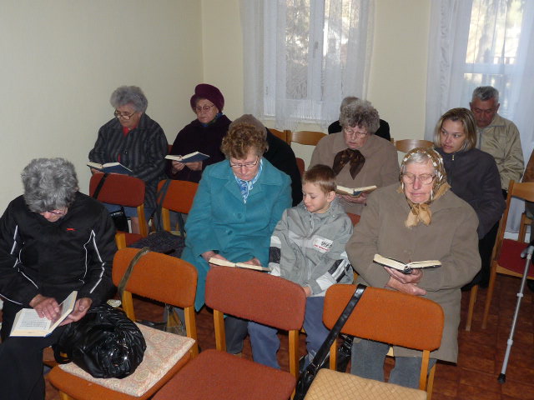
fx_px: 494
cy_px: 200
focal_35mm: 32
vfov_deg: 44.2
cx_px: 267
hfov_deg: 56.8
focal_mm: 4.8
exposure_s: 1/60
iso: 160
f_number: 2.8
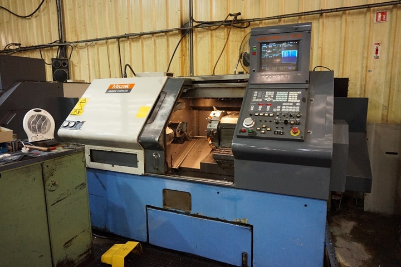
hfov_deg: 73.7
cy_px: 134
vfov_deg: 53.1
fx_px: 267
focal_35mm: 24
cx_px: 200
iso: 3200
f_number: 3.5
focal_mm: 16
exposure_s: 1/100
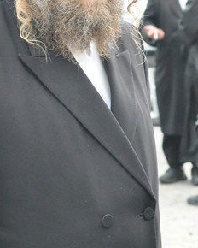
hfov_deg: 7.2
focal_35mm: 213
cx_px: 224
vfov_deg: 9.1
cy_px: 106
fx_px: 1562
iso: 2000
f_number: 6.3
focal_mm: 55
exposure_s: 1/160
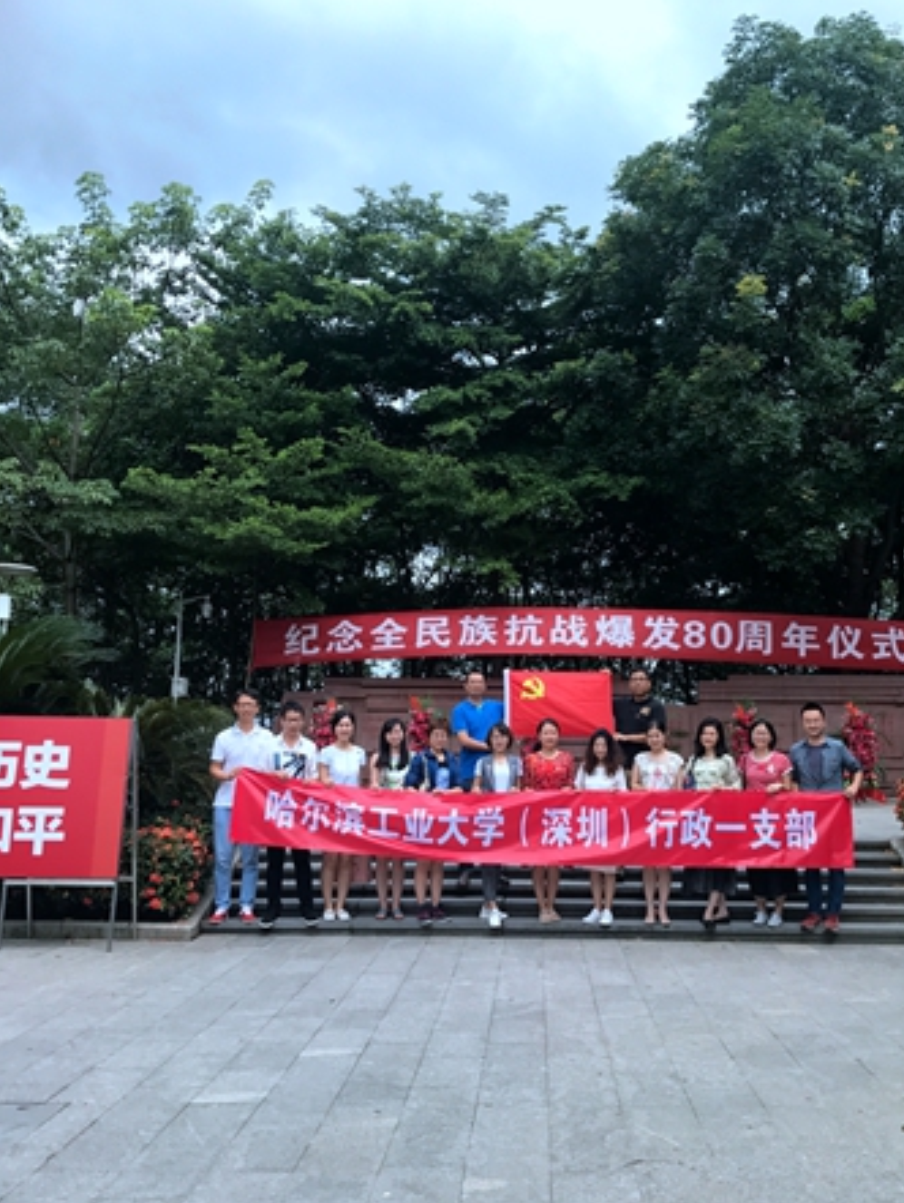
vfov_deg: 49.0
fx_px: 1322
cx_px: 547
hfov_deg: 37.6
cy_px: 596
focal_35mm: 38
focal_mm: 3.99
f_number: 1.8
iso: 20
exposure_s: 1/1168
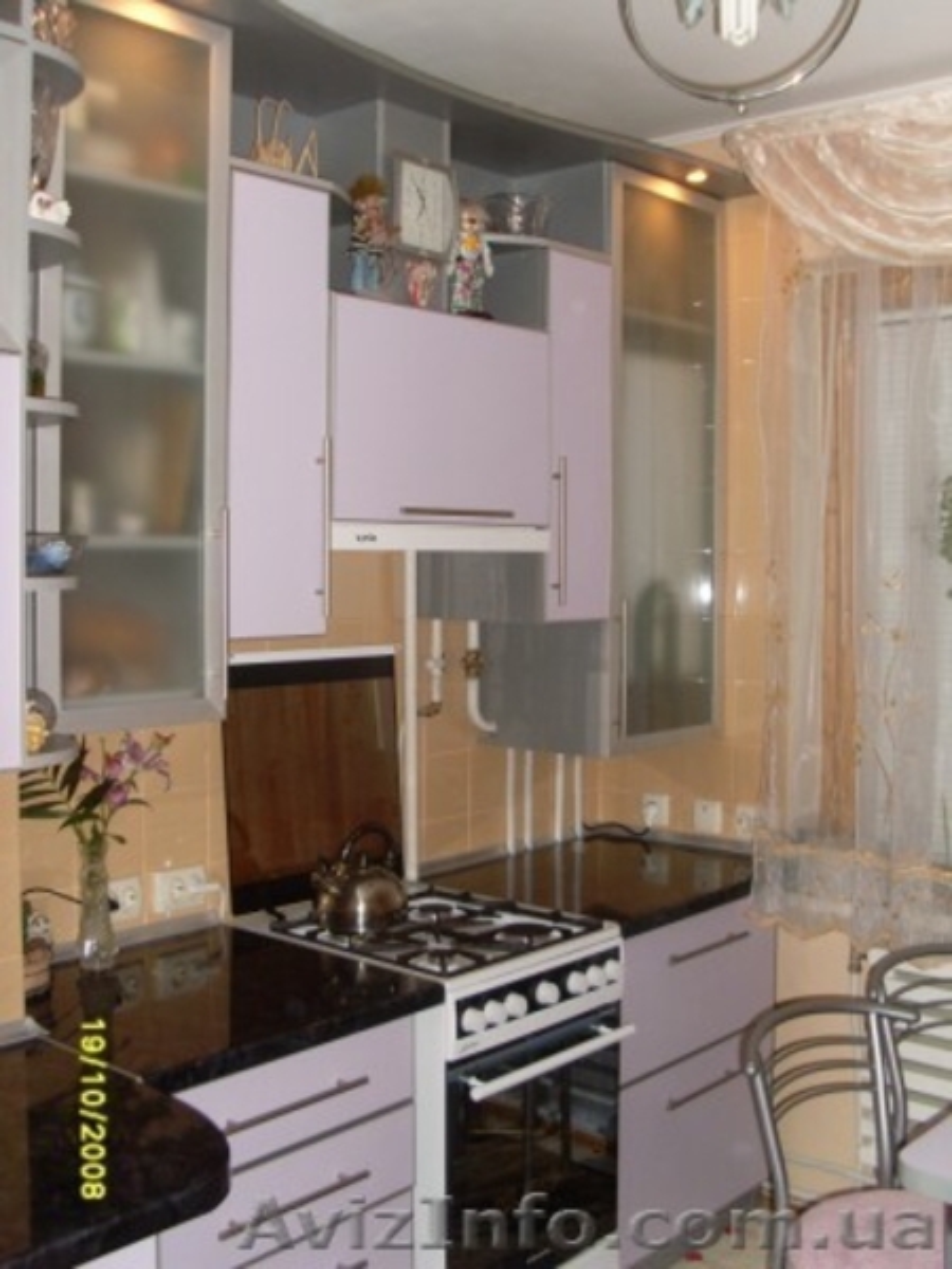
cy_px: 634
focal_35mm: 38
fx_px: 1393
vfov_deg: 49.0
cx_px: 476
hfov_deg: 37.7
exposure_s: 1/45
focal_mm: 6.3
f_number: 3
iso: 100
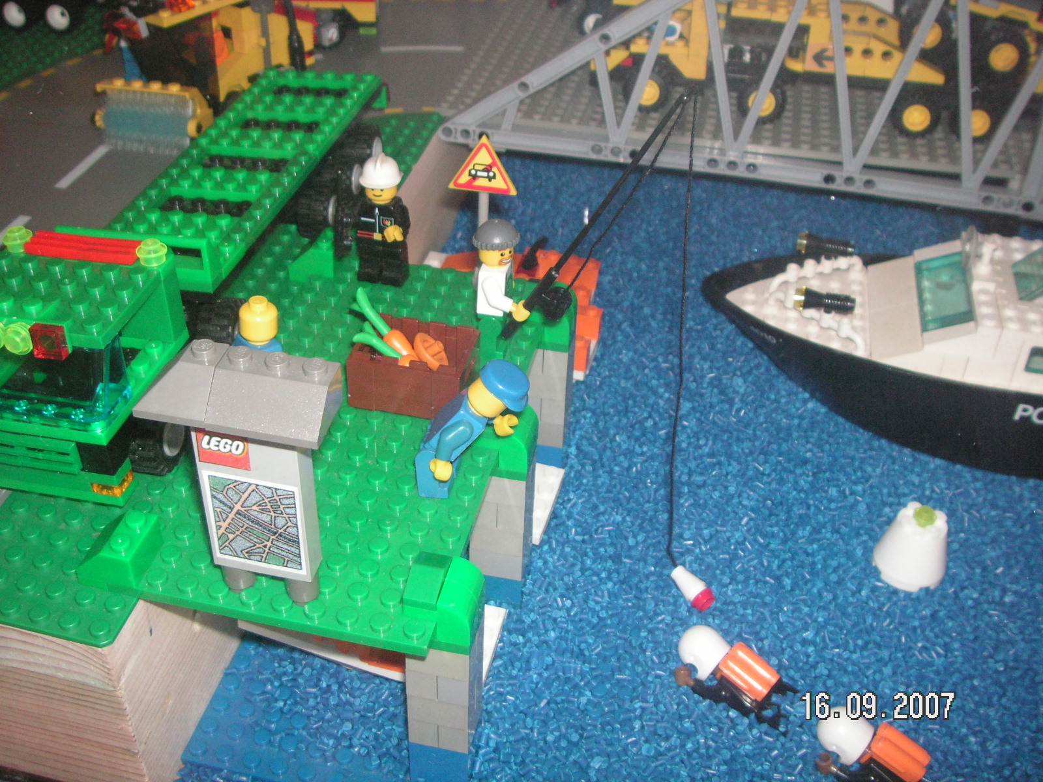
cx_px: 522
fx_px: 1145
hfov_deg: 49.0
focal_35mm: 38
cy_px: 391
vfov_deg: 37.7
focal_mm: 6.3
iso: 160
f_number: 3.3
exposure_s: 1/45
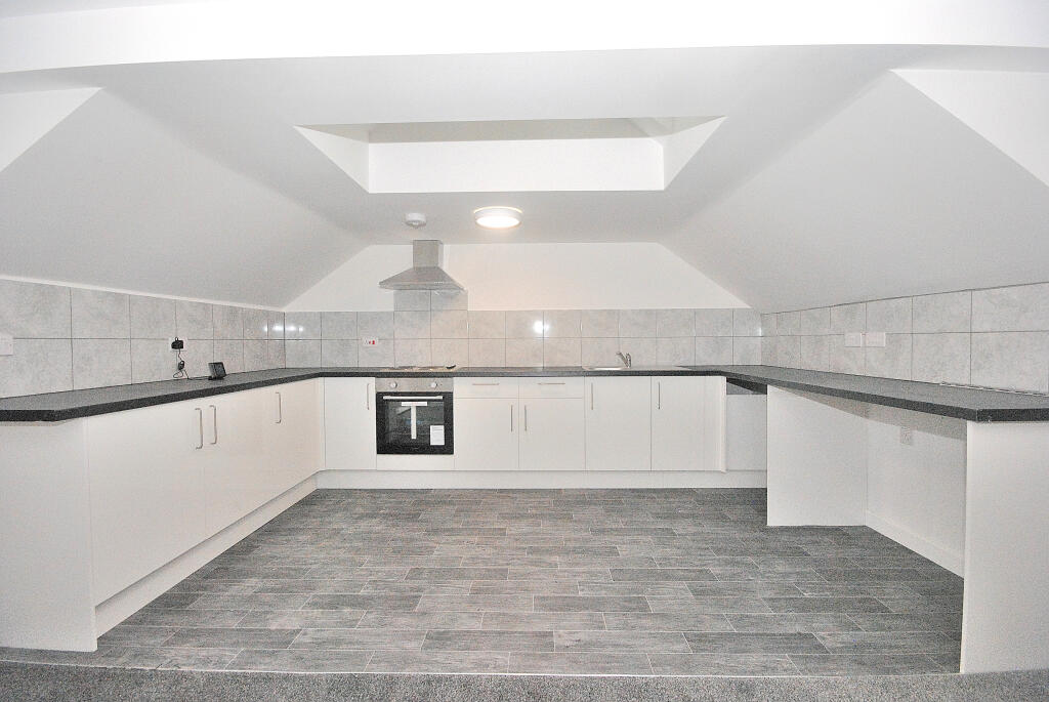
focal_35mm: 15
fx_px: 438
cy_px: 351
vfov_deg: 77.5
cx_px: 524
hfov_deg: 100.3
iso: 1600
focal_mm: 10
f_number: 7.1
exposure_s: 1/60
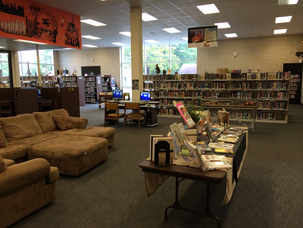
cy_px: 114
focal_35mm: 30
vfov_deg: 46.8
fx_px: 263
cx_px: 152
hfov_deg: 60.0
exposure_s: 1/30
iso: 50
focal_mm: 4.12
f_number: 2.2
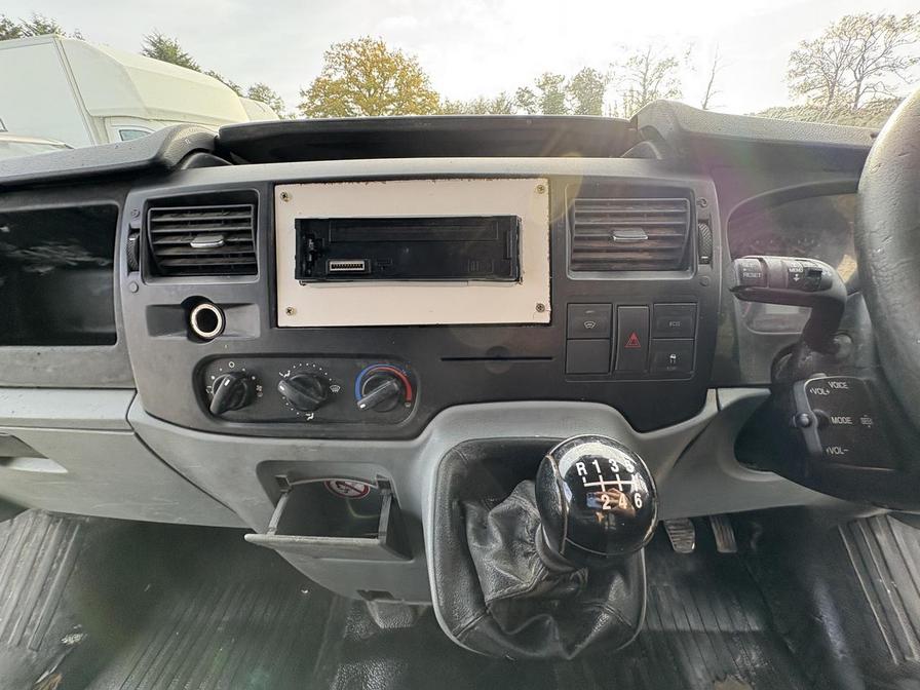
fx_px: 372
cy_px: 345
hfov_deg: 102.1
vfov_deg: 85.7
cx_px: 460
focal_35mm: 14
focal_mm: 2.22
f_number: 2.2
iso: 80
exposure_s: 1/99
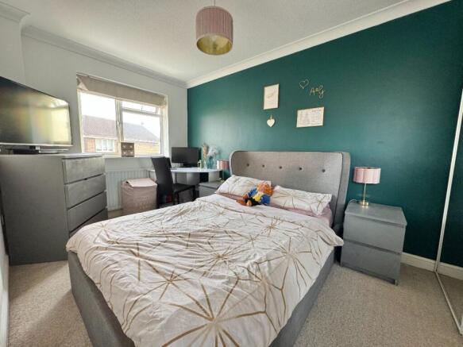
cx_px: 232
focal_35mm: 14
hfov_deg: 102.1
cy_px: 174
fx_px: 187
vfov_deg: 85.7
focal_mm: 2.22
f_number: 2.2
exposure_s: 1/99
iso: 200
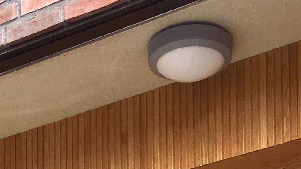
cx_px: 61
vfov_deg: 7.9
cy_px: 533
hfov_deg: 16.4
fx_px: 1037
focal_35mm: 130
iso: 25
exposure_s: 1/368
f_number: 2.2
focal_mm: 4.15
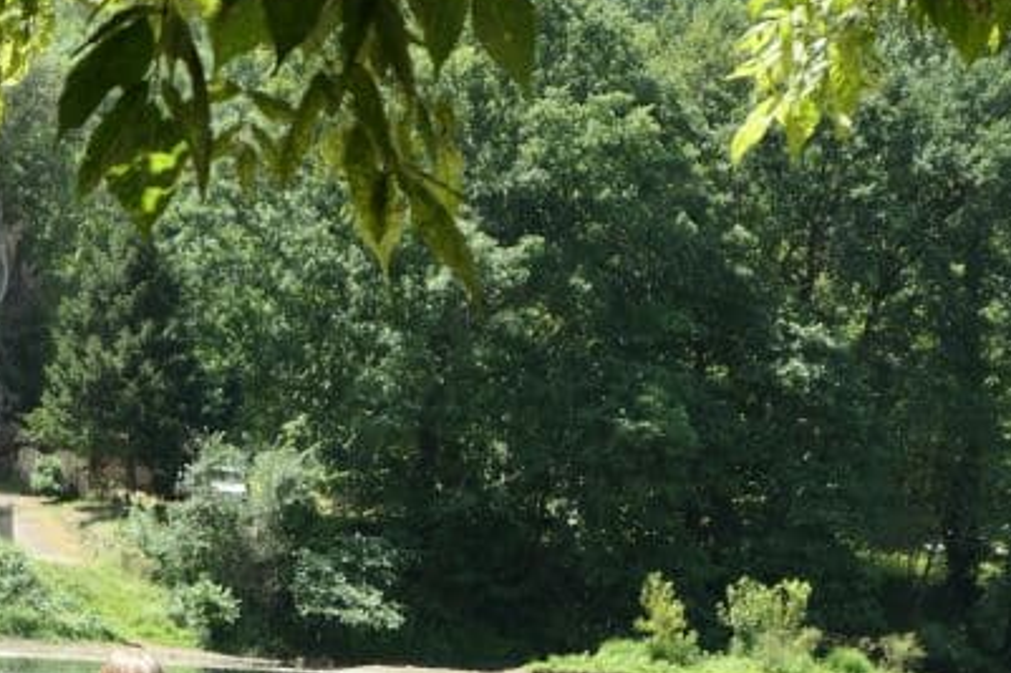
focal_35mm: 119
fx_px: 3340
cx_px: 25
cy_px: 597
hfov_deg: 16.9
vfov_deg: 11.4
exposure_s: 1/640
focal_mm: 19.5
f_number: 2.8
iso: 125
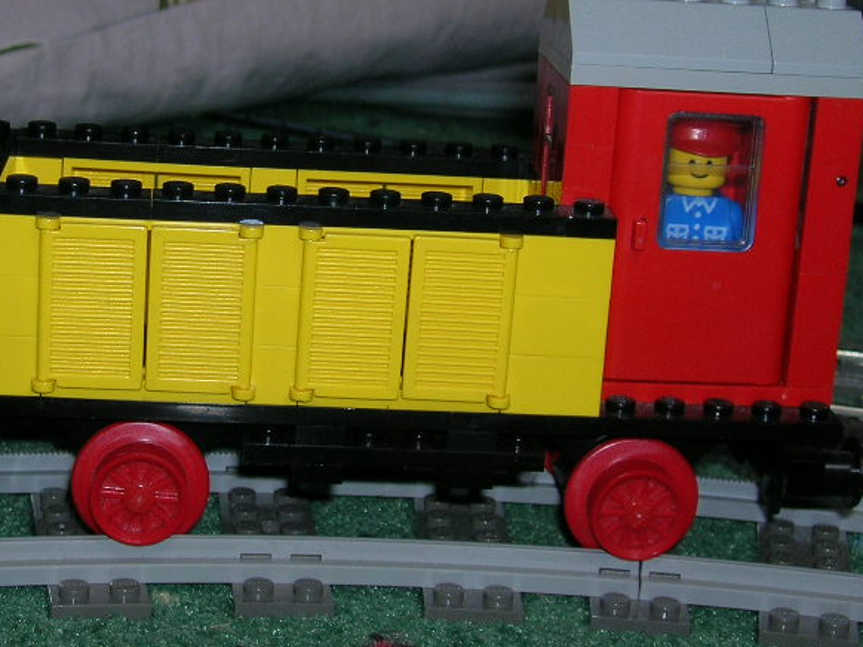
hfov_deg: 24.1
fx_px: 2019
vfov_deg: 18.2
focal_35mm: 81
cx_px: 328
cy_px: 226
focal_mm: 7.7
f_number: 3.2
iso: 50
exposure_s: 1/60.1
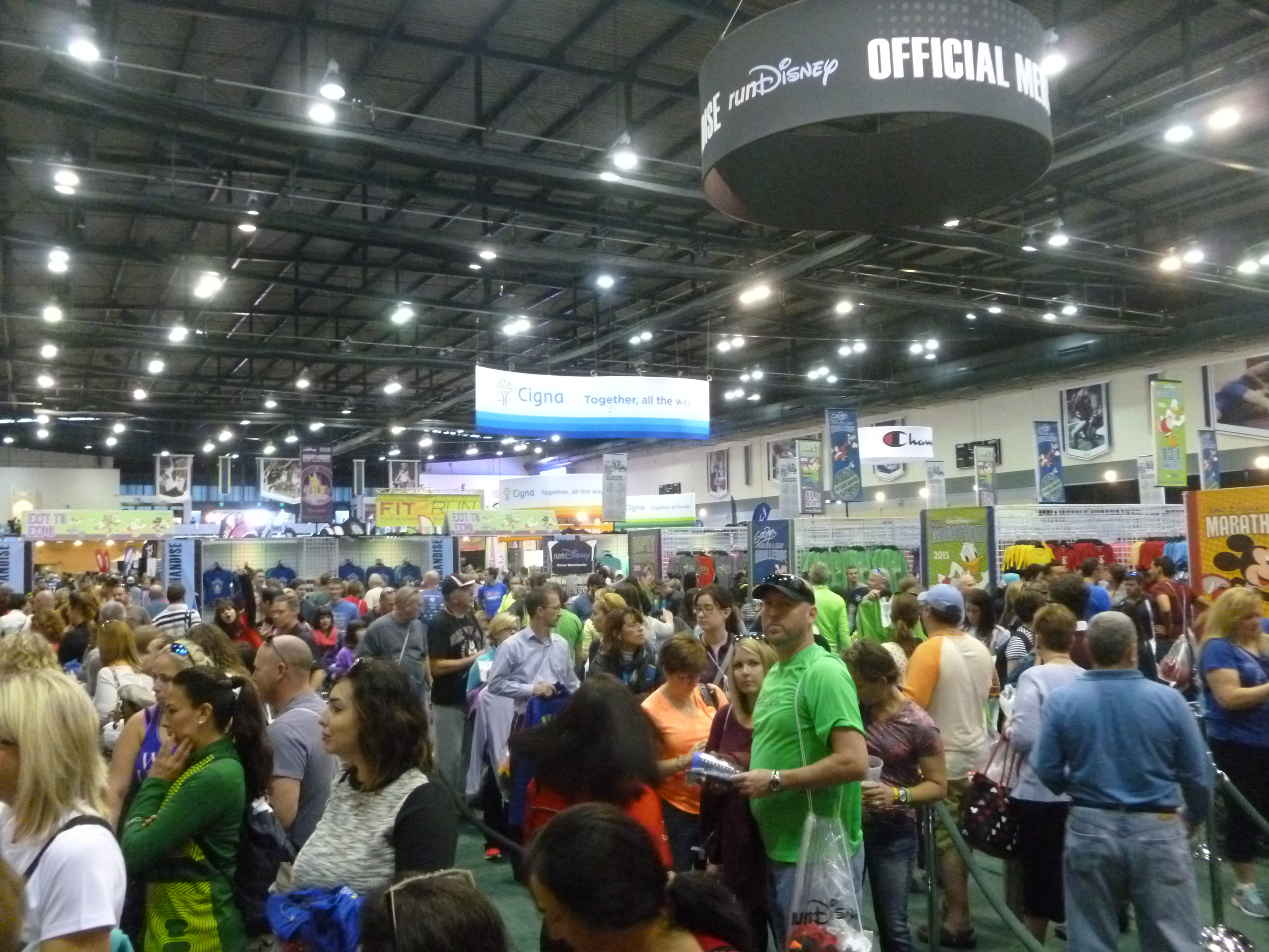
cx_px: 634
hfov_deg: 63.4
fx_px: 1026
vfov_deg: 49.7
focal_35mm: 28
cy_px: 476
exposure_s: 1/15
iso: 800
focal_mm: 5
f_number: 3.3
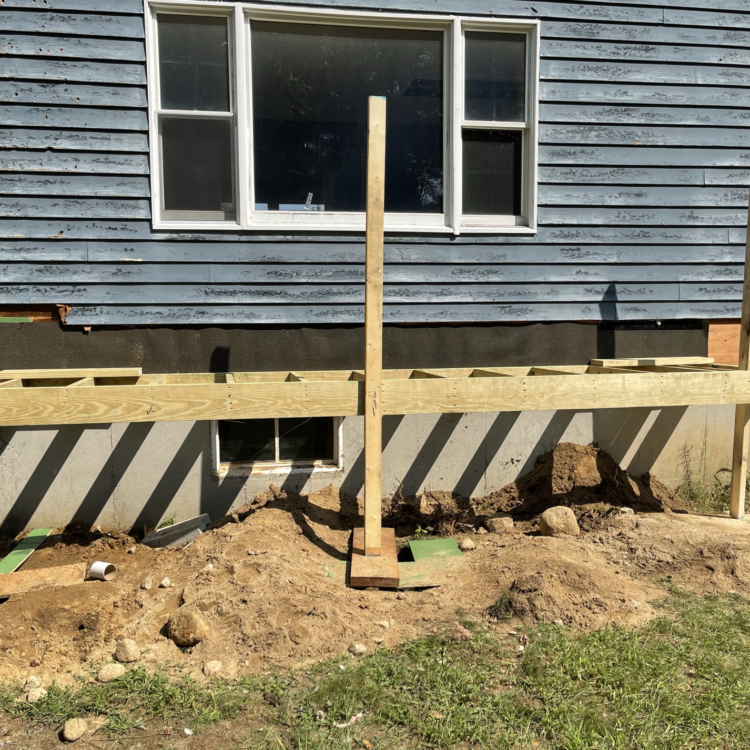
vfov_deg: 49.7
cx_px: 361
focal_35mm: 33
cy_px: 402
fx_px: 809
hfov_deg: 49.7
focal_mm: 5.1
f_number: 1.6
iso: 32
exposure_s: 1/3086
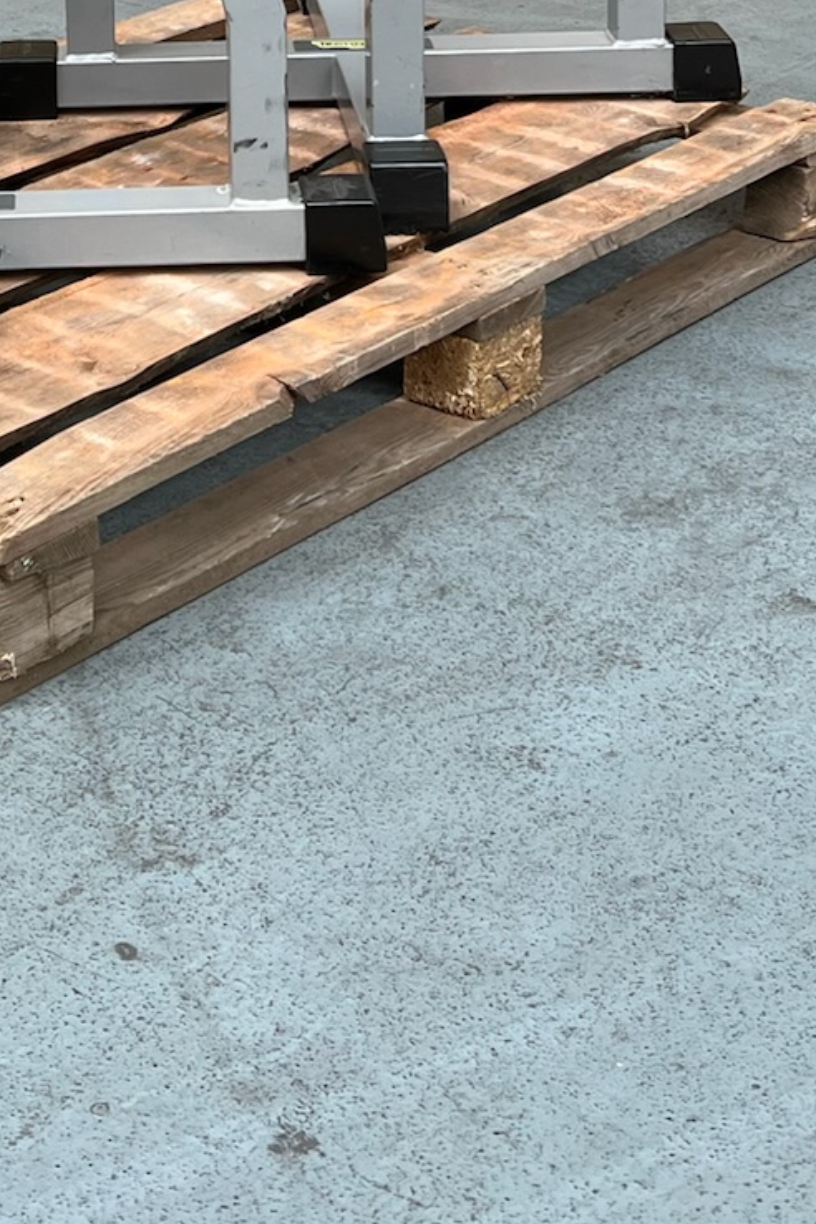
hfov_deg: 18.0
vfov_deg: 24.3
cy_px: -274
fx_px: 2550
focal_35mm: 75
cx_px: 156
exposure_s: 1/100
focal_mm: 5.7
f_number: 1.5
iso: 50
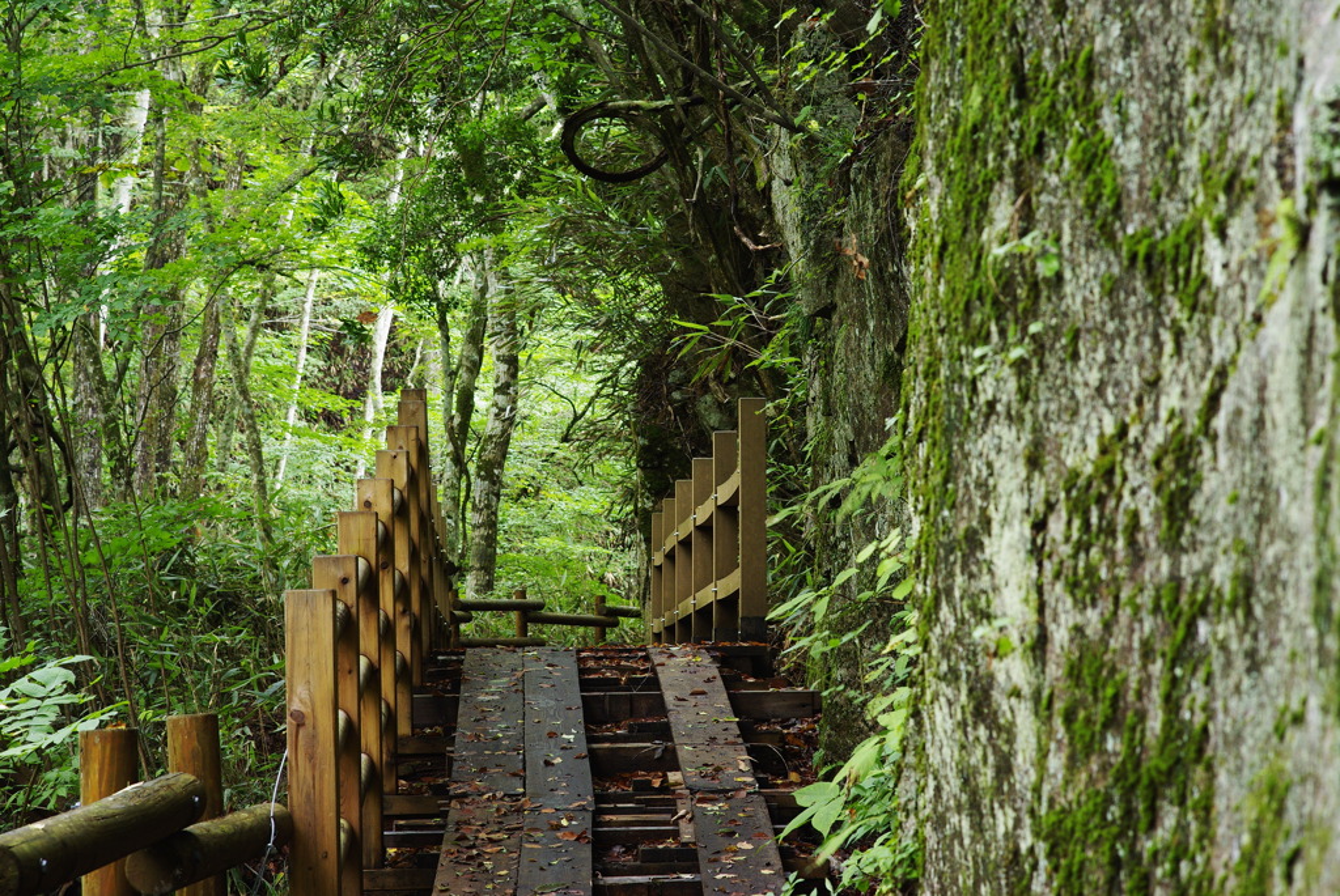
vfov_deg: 13.1
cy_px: 448
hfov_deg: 19.4
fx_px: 3912
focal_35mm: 105
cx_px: 670
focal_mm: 70
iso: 200
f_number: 8
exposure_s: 1/4
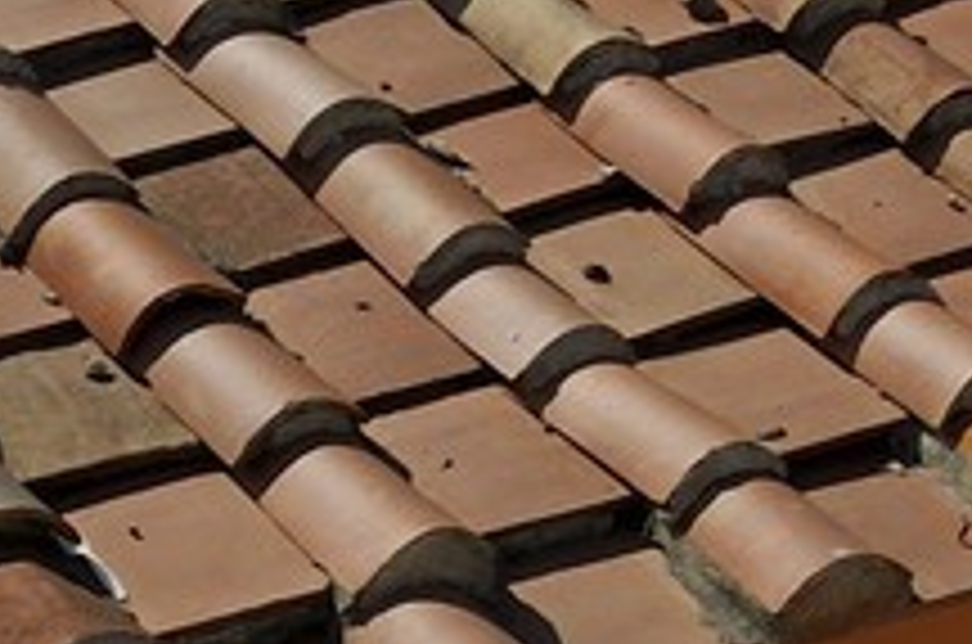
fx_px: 4795
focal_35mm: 178
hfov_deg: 9.0
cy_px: -585
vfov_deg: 7.4
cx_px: 3060
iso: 200
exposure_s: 1/200
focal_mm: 24
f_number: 16
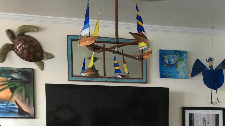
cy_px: 159
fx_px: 376
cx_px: 182
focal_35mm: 63
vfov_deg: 18.0
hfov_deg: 32.4
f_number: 2.2
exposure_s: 1/30
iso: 160
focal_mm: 4.15
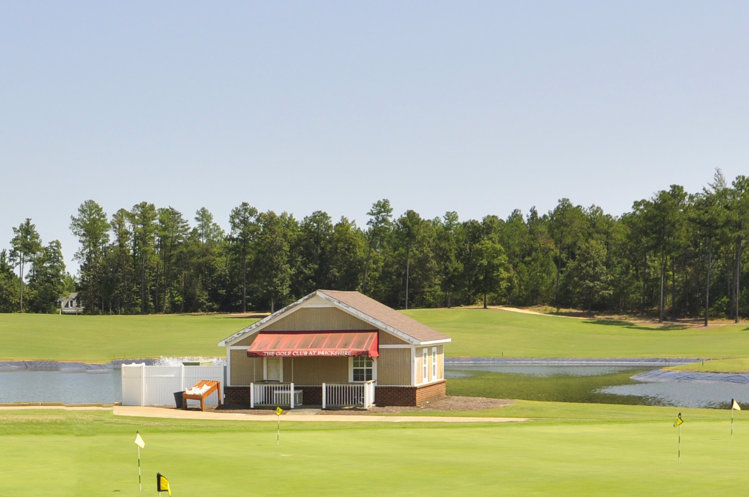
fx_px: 1766
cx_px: 55
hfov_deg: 23.2
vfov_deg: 15.9
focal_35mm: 85
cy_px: 439
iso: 200
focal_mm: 24
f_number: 10
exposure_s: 1/400
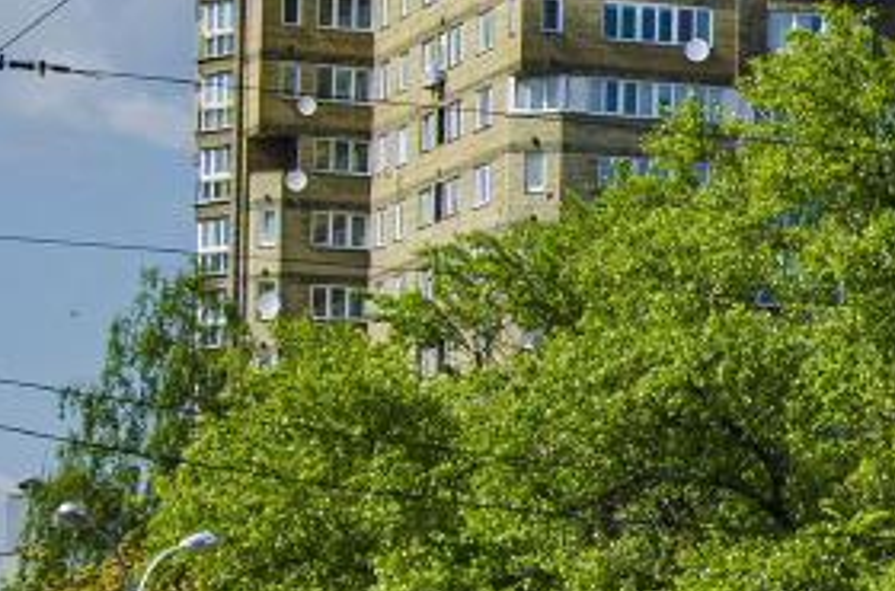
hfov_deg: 7.4
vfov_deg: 5.2
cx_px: 1969
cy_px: 401
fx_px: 6570
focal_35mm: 265
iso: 100
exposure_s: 1/500
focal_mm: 38
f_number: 6.3
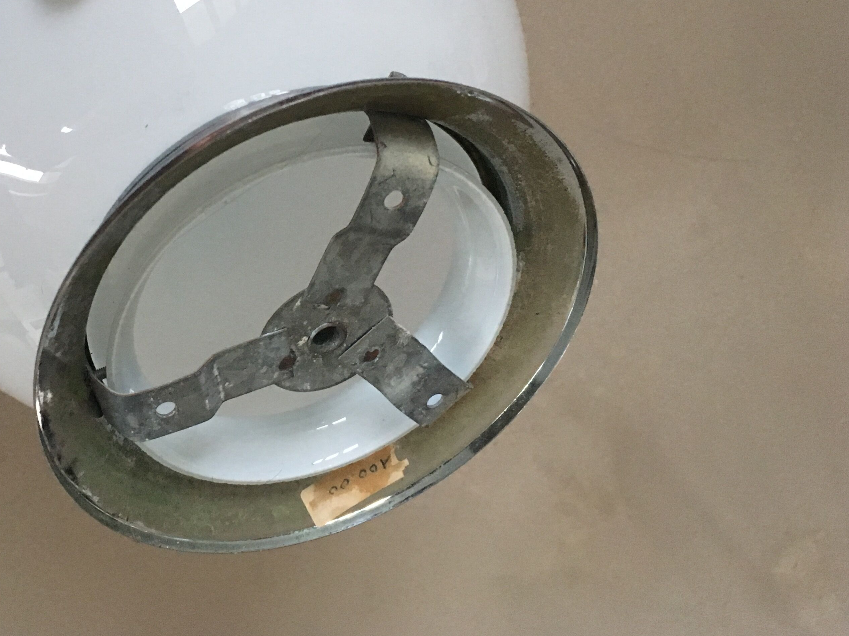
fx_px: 1128
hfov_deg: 40.3
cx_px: 231
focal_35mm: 46
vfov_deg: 31.0
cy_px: 165
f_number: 2.2
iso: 250
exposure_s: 1/25
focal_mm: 4.15
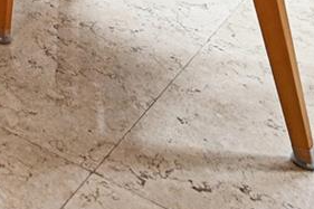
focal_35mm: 102
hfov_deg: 15.2
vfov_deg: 9.3
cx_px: -352
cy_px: -496
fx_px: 889
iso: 100
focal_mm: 14
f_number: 4
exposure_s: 1/50
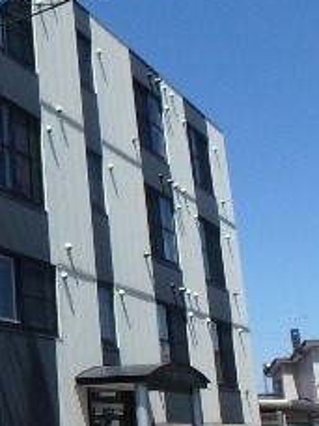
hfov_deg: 21.7
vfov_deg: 32.7
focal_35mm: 59
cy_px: 213
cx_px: -125
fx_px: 725
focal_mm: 3.7
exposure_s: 1/500
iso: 125
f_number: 6
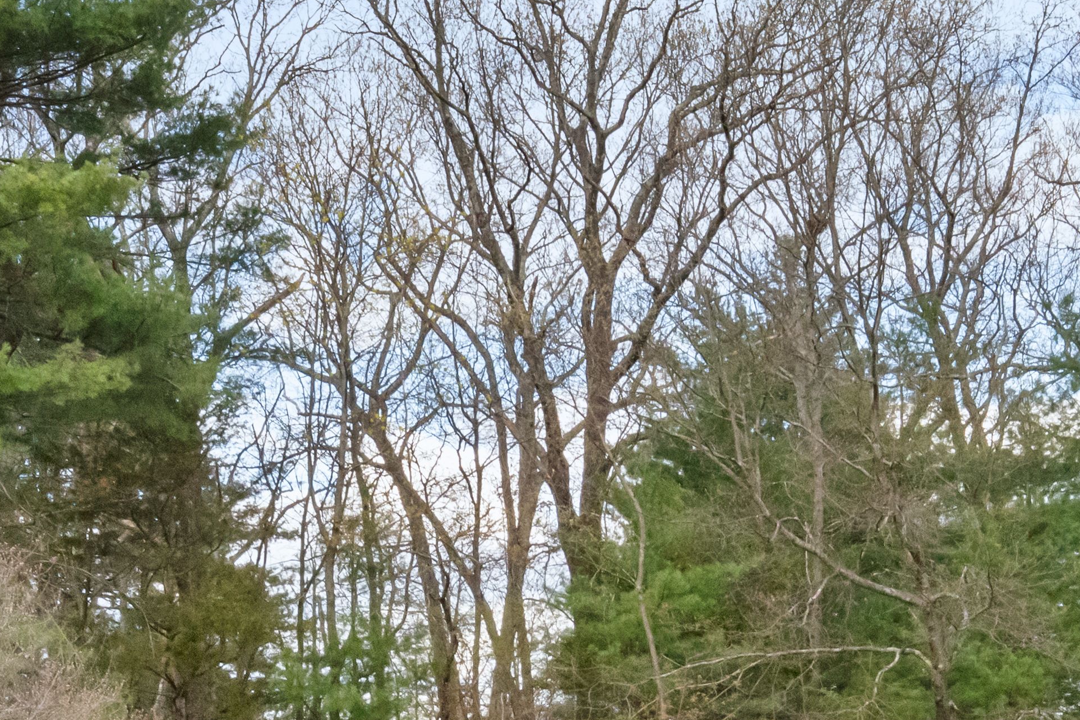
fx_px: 2220
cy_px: 875
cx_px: 741
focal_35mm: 74
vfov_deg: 17.5
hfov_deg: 27.1
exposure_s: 1/400
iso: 2500
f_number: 13
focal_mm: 15
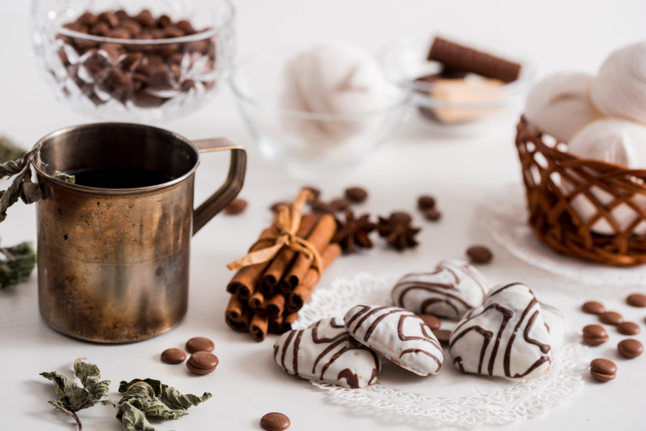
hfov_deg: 19.4
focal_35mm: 105
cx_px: 323
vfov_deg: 13.1
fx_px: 1885
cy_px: 216
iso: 100
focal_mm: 105
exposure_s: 1/125
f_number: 7.1
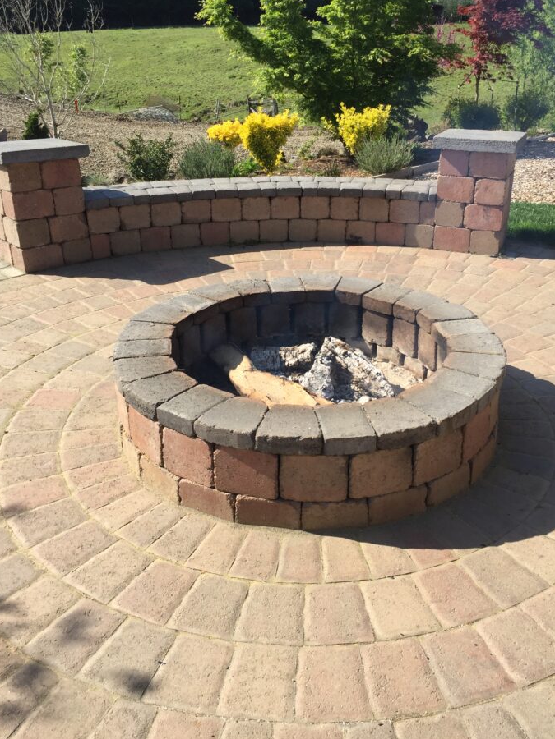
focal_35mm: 33
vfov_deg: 55.2
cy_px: 324
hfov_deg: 42.9
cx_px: 306
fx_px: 705
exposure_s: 1/1163
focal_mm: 4.15
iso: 32
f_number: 2.2
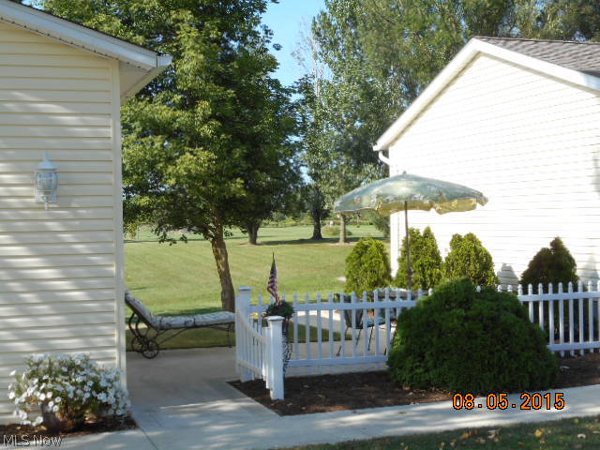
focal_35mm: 59
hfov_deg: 32.7
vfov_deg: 24.8
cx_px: 300
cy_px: 225
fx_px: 1023
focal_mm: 10.5
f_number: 5.1
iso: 80
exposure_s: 1/200
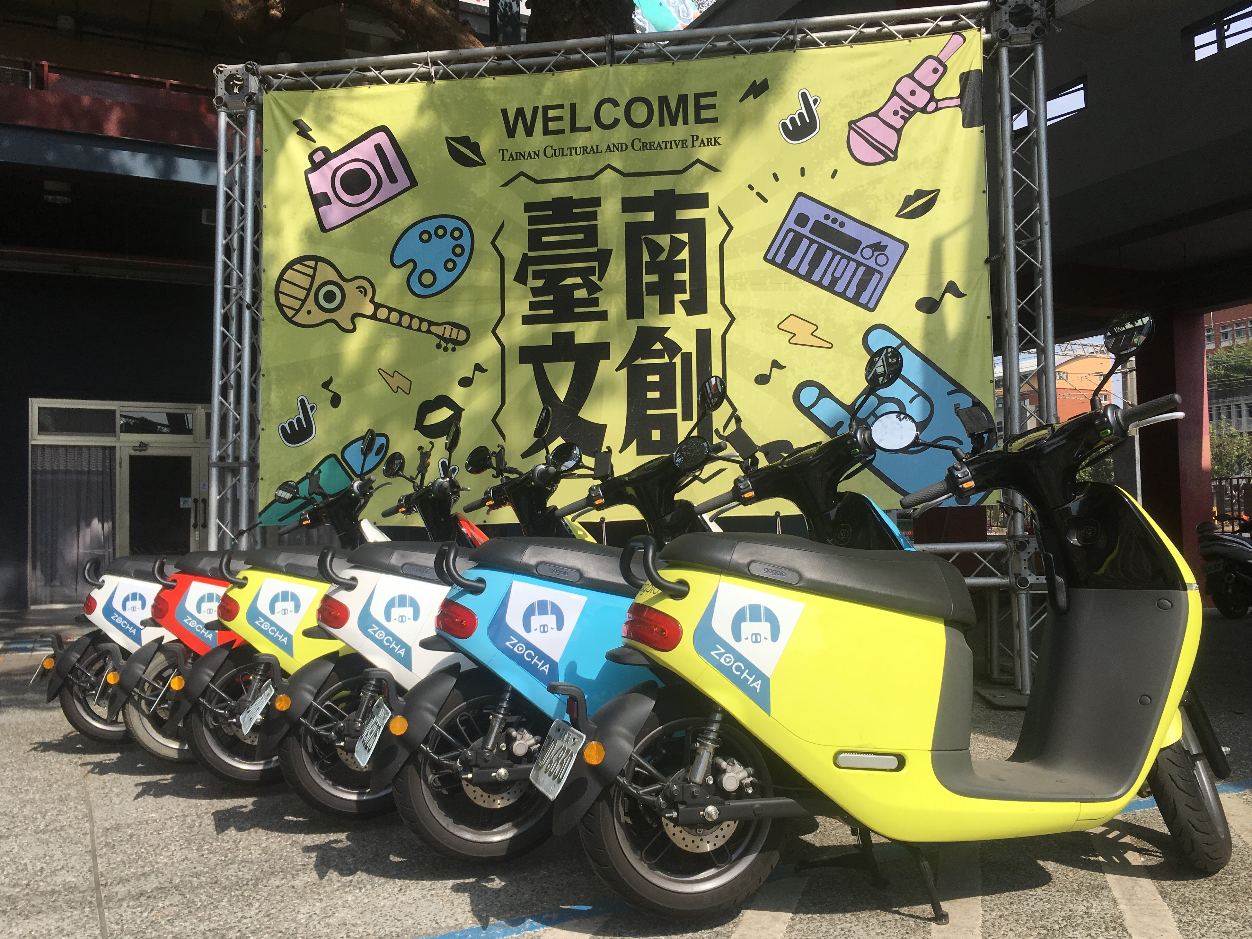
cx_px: 645
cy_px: 485
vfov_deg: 46.8
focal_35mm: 30
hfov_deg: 60.0
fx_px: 1085
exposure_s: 1/2198
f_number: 2.2
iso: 25
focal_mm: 4.15
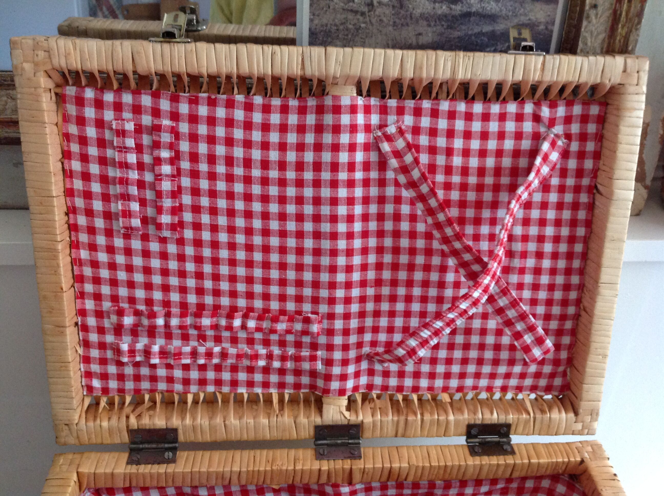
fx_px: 670
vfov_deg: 40.6
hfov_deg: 52.7
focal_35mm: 35
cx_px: 332
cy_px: 248
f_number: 2.4
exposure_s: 1/15
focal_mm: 4.28
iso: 250
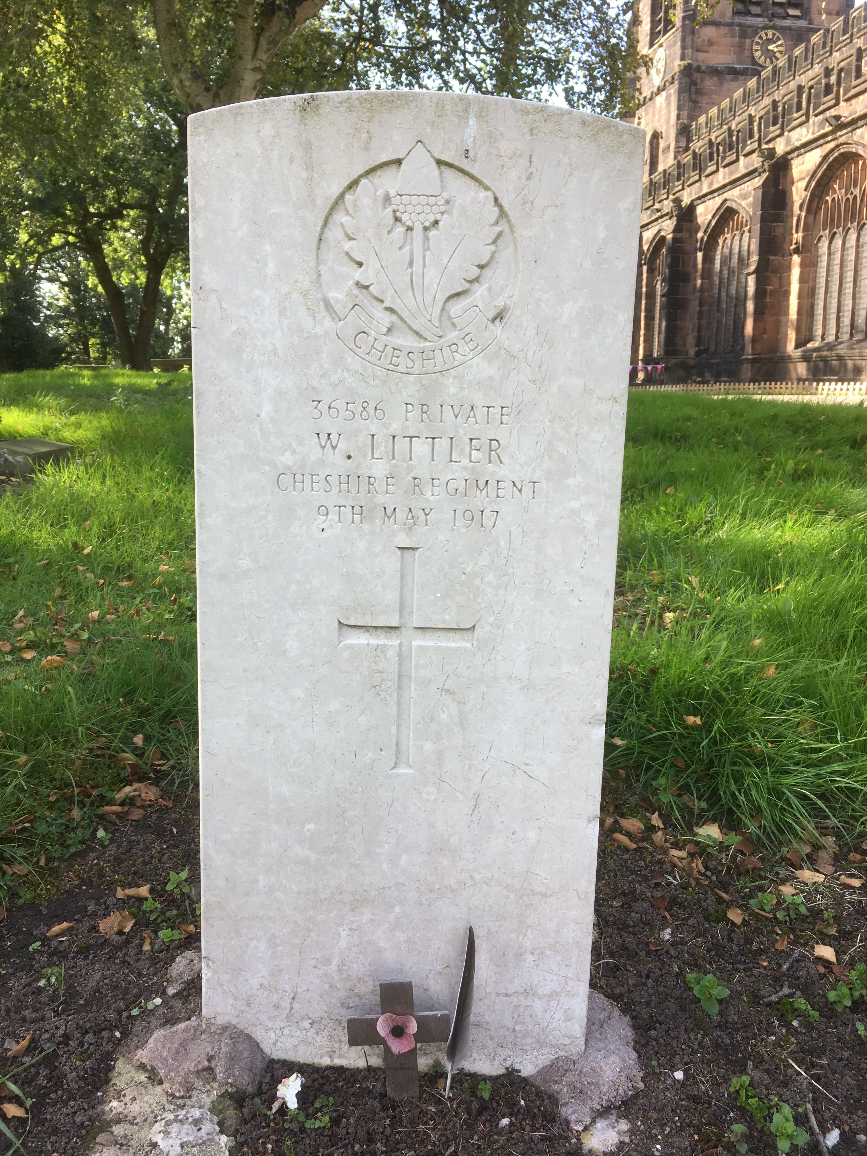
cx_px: 434
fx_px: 968
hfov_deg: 48.2
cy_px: 578
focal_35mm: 29
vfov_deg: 61.7
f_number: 2.2
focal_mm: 4.15
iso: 25
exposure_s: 1/211
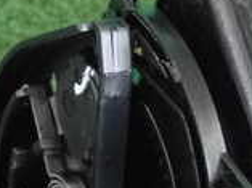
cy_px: 170
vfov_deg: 7.1
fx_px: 1503
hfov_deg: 9.4
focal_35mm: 207
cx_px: 318
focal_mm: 9.65
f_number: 3.3
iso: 2000
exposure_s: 1/125
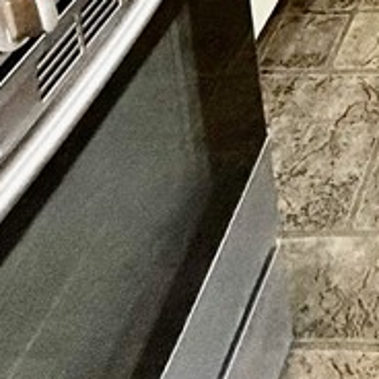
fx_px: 855
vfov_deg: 15.1
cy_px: -521
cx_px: 616
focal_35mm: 69
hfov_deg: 20.3
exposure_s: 1/60
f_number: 2.2
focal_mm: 2.22
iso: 320
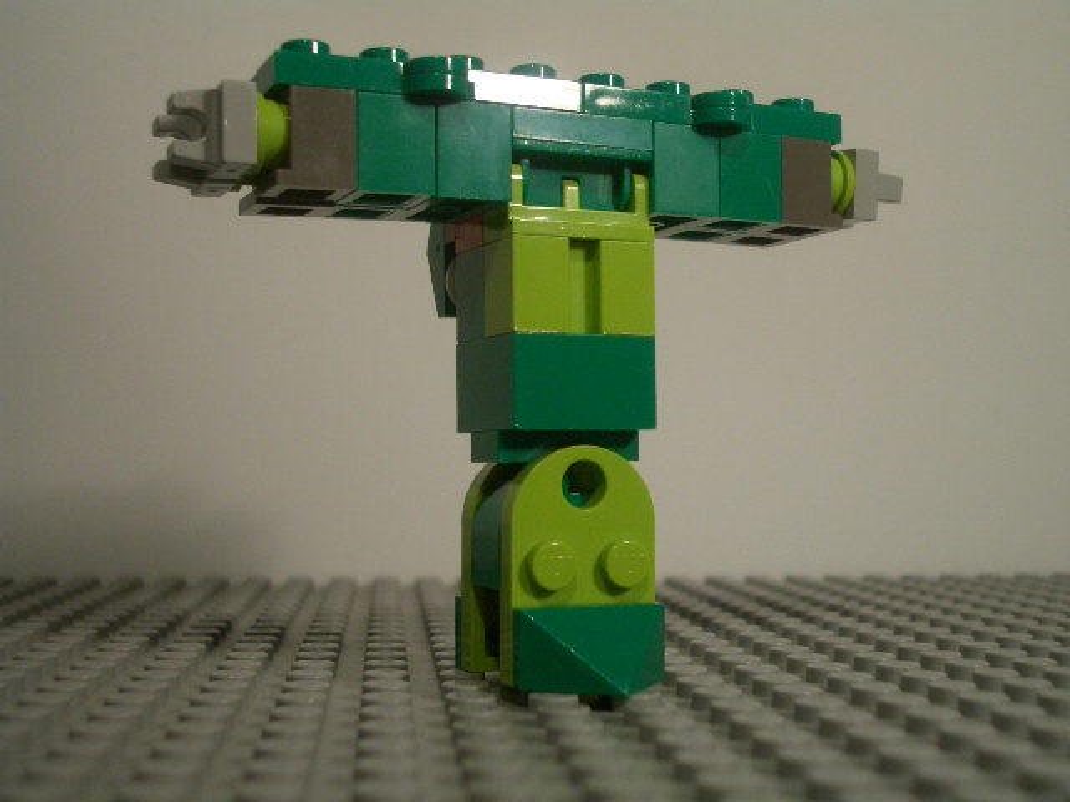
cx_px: 535
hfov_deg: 38.9
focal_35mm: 49
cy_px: 401
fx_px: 1515
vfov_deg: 29.7
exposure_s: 1/100
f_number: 3.1
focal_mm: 8.2
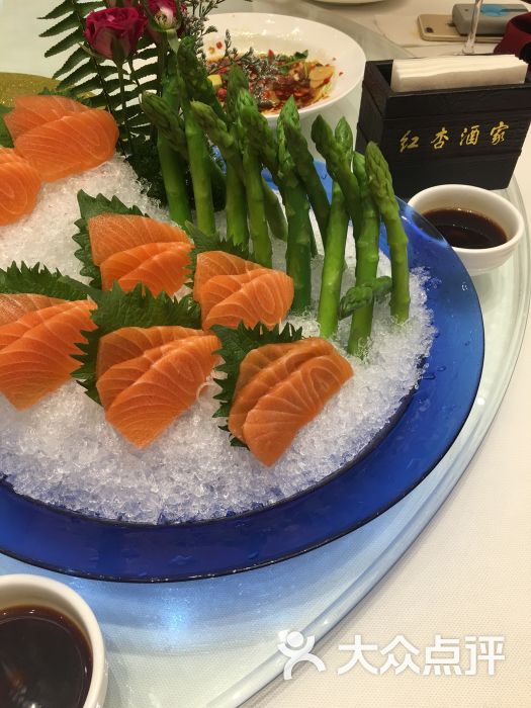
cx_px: 266
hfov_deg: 48.2
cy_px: 354
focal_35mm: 29
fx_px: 593
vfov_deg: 61.7
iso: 25
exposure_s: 1/33
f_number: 2.2
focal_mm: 4.15
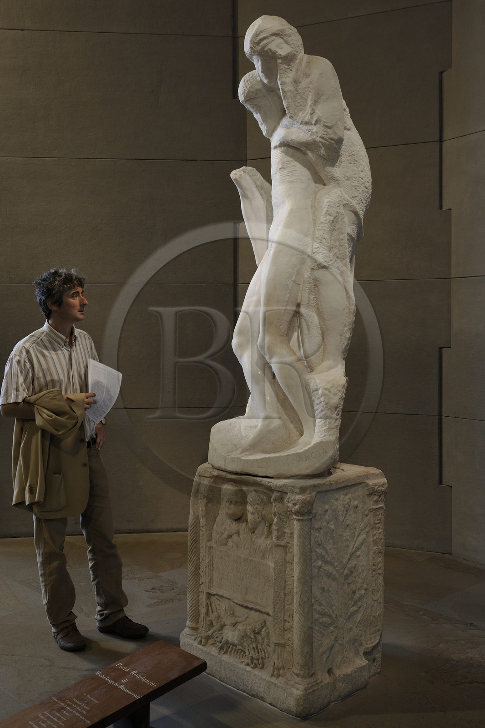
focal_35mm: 34
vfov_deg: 55.8
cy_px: 364
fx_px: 687
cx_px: 242
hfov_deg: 38.9
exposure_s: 1/3.33
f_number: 5.6
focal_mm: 34
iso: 400
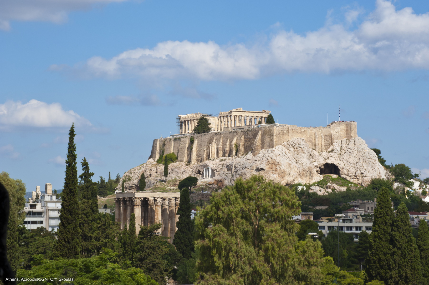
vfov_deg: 11.0
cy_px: 142
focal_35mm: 125
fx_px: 1489
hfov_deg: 16.4
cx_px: 214
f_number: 36
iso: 400
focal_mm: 125
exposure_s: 1/125
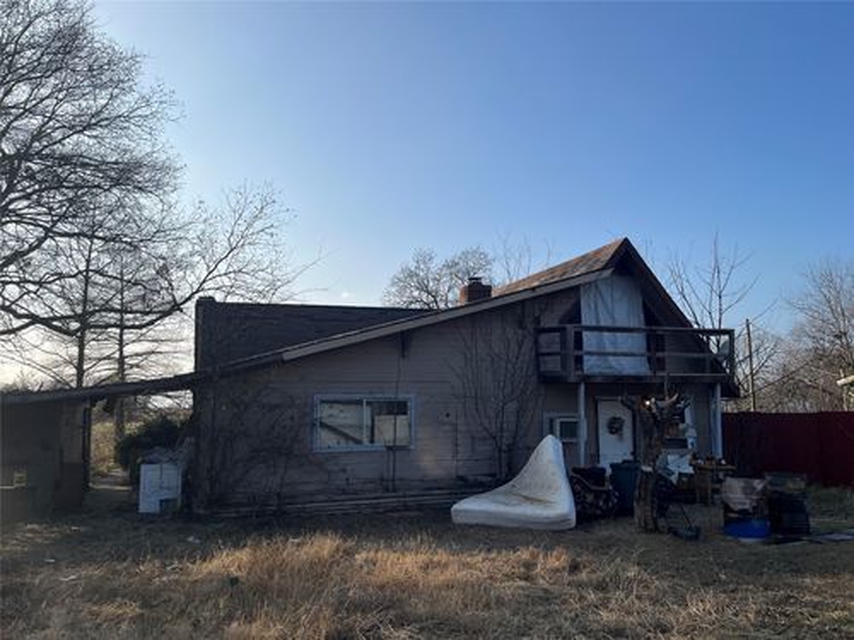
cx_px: 427
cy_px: 320
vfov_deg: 53.1
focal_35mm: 26
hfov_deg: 67.3
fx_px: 641
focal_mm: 5.1
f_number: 1.6
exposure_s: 1/4149
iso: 50
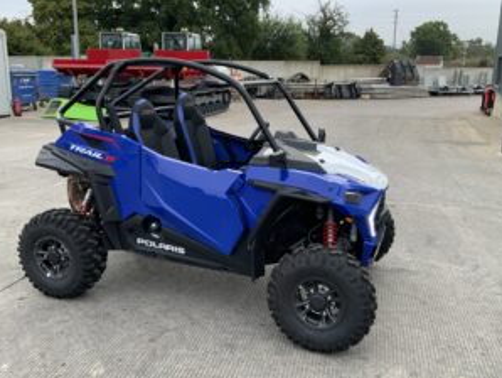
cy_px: 186
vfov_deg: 40.8
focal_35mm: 35
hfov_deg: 52.6
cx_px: 249
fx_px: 508
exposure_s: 1/122
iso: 25
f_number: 1.8
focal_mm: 3
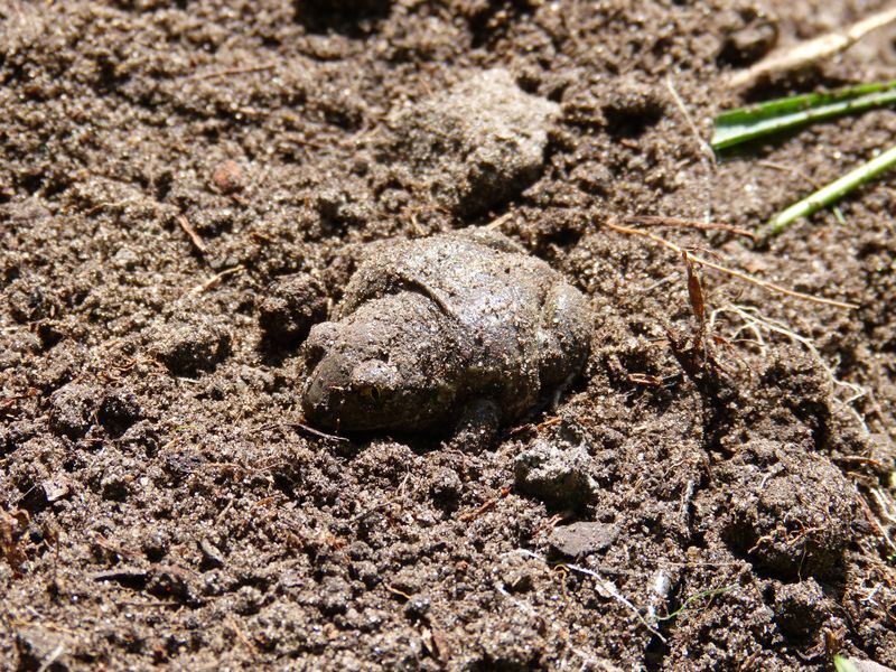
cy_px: 336
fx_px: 3003
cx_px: 448
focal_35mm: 116
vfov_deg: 12.8
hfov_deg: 17.0
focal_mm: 20.8
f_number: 4
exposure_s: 1/320
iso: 100
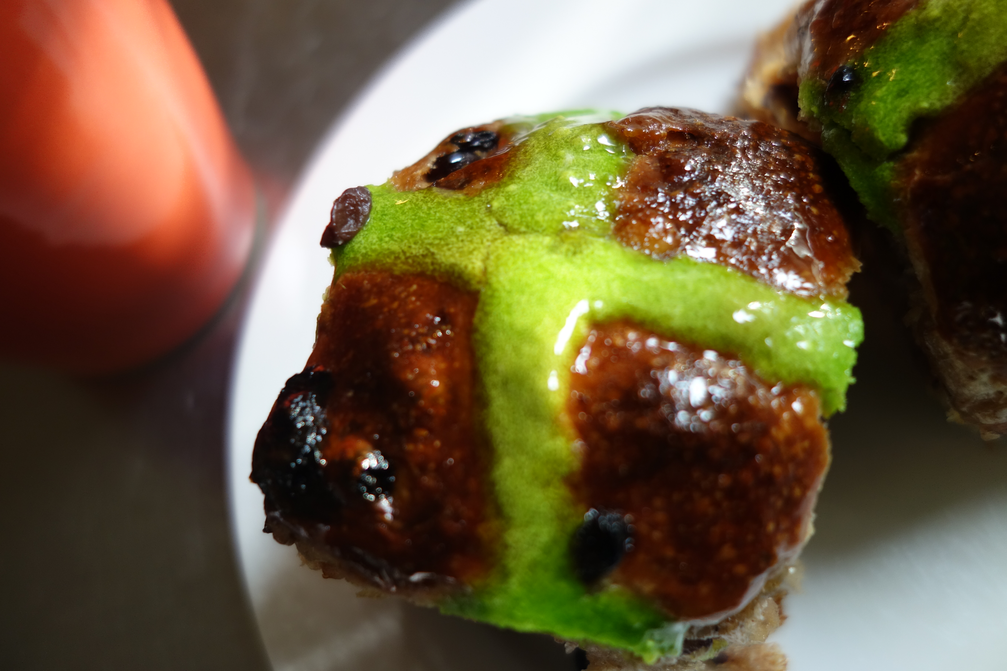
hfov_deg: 65.5
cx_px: 504
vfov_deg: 46.4
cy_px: 336
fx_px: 783
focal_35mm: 28
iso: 500
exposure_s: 1/100
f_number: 1.8
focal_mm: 10.4
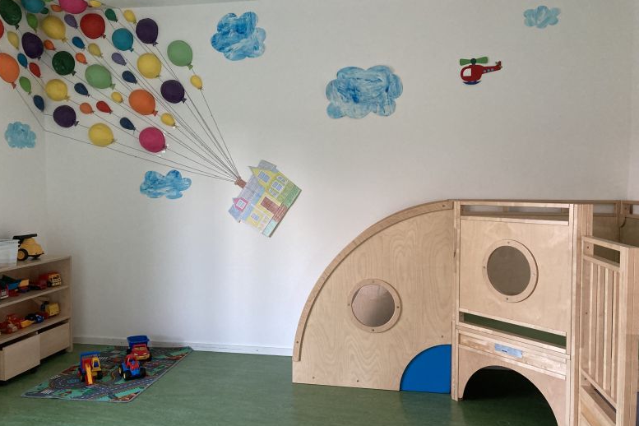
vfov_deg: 43.6
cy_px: 220
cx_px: 311
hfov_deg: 61.9
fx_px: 532
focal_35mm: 30
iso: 200
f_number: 1.8
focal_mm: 3.99
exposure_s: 1/60
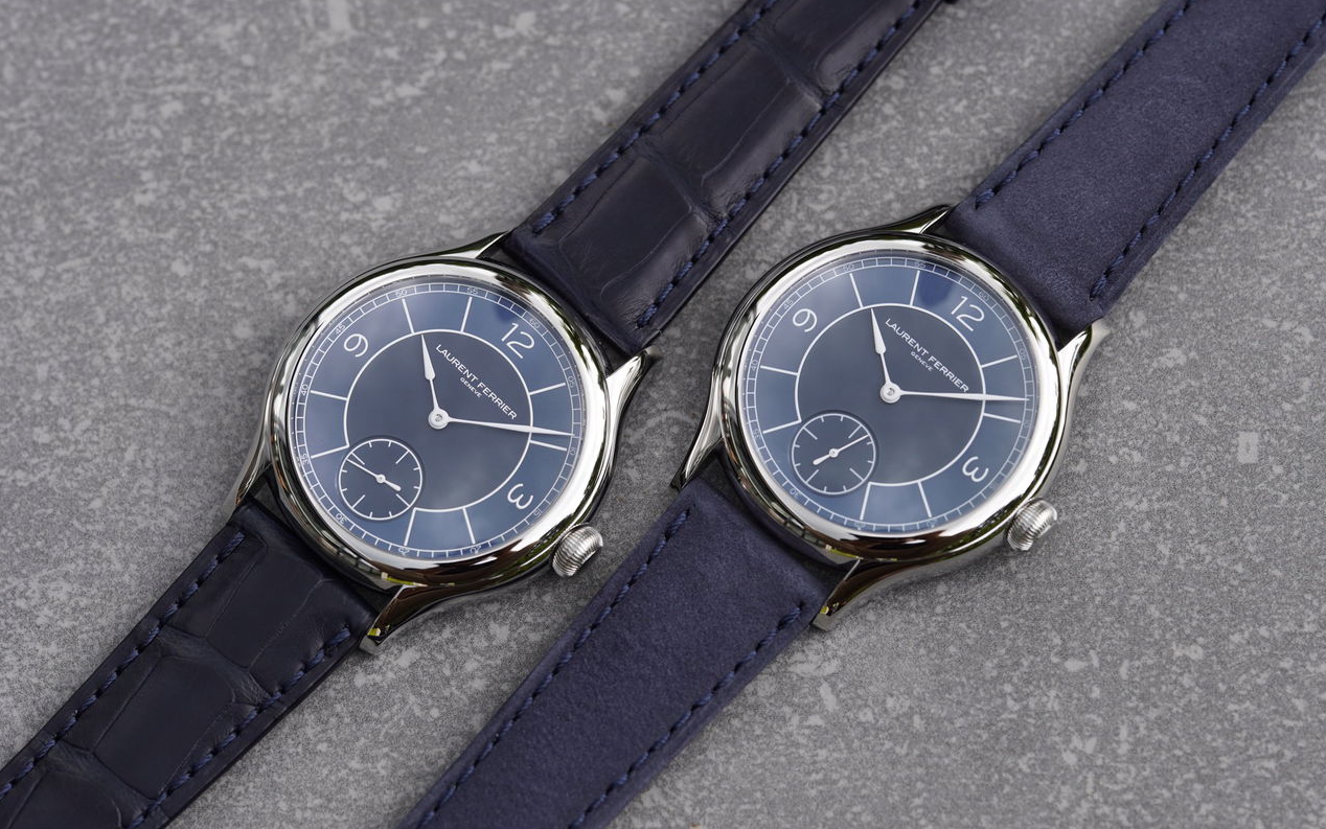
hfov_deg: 19.3
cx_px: 667
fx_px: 3904
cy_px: 441
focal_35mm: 108
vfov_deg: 12.1
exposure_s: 1/200
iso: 100
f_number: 4.5
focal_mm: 70
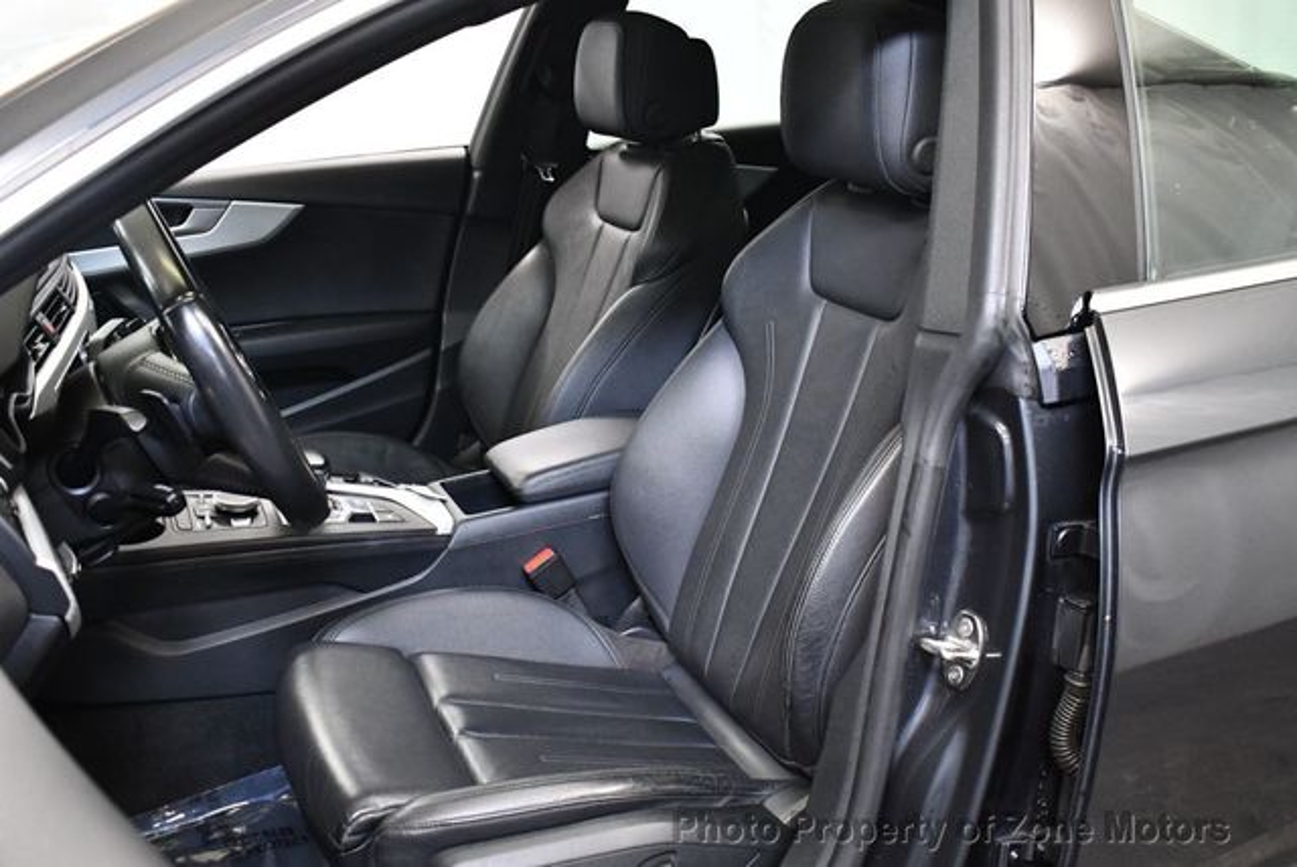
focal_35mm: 36
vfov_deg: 36.9
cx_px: 648
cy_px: 434
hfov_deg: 53.1
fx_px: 1298
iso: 3200
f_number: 3.5
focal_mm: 18
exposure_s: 1/125
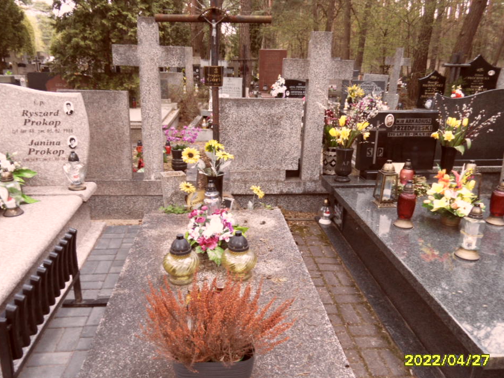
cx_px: 242
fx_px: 379
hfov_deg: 67.3
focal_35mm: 26
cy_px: 198
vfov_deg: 53.1
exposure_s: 1/90
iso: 100
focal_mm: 3.9
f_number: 3.2
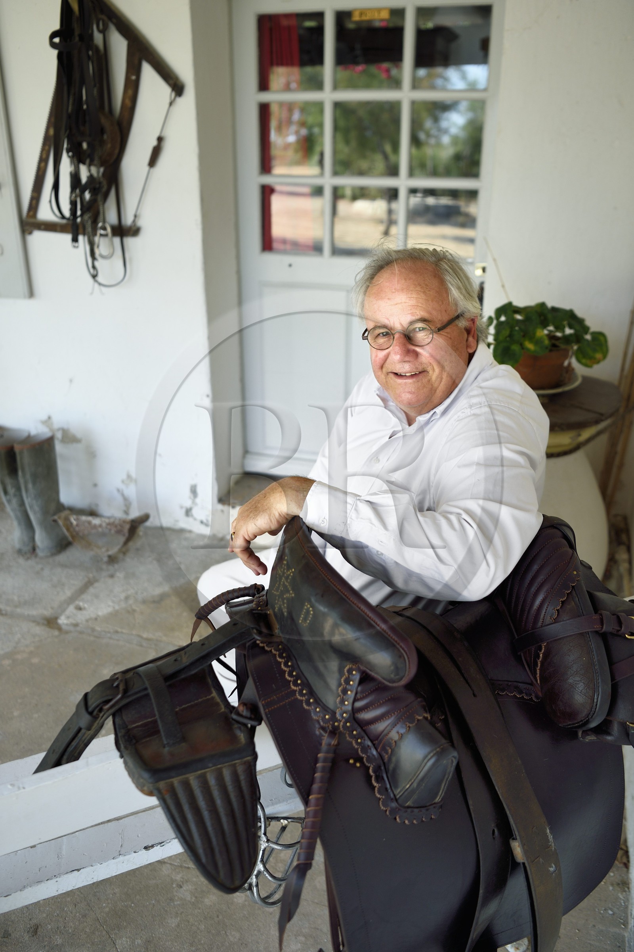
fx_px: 792
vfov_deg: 61.9
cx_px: 317
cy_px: 476
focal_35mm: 30
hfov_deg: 43.6
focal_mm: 30
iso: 200
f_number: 2.8
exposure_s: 1/200
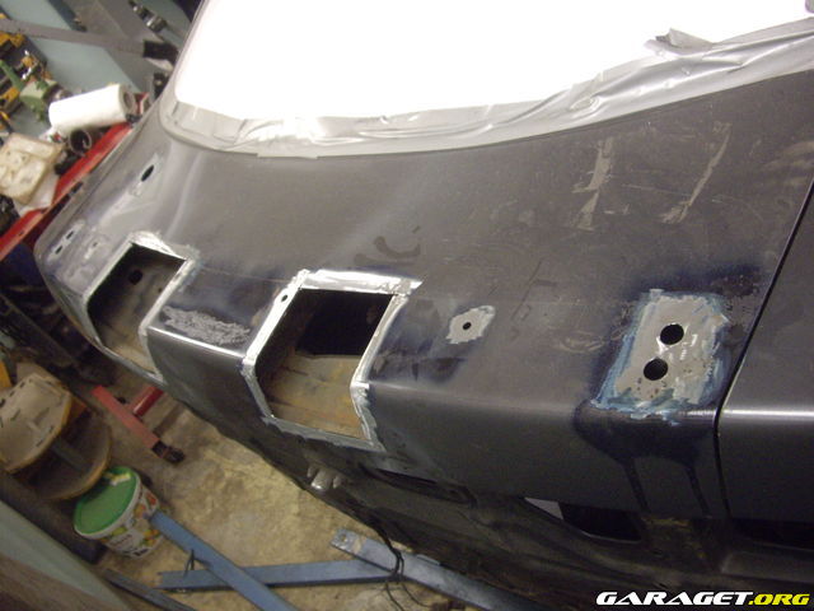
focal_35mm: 38
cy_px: 306
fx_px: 894
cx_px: 407
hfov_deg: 49.0
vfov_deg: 37.7
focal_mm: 7.9
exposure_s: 1/80
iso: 400
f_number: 2.8
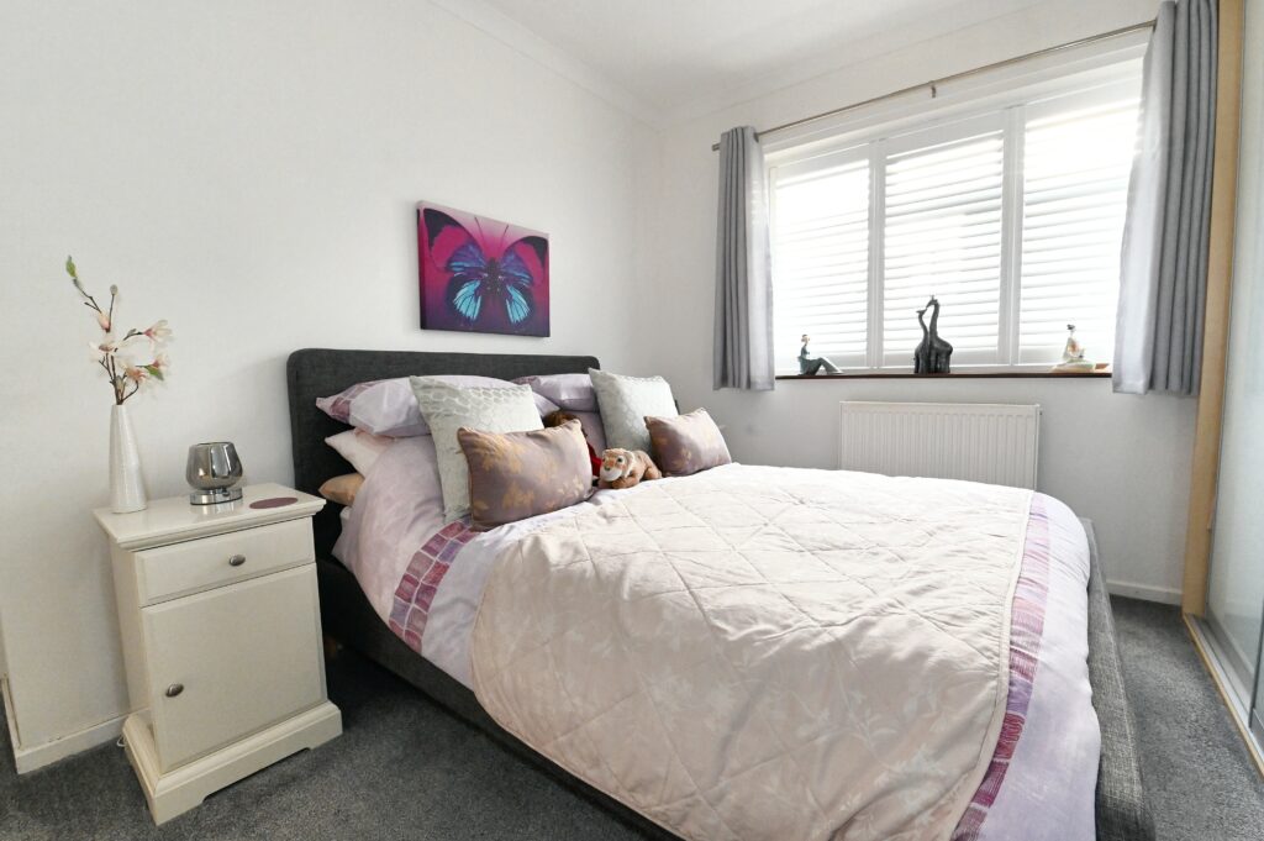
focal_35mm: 15
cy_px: 420
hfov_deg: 100.4
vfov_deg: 77.2
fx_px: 526
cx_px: 632
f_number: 10
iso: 6400
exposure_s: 1/200
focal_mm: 15
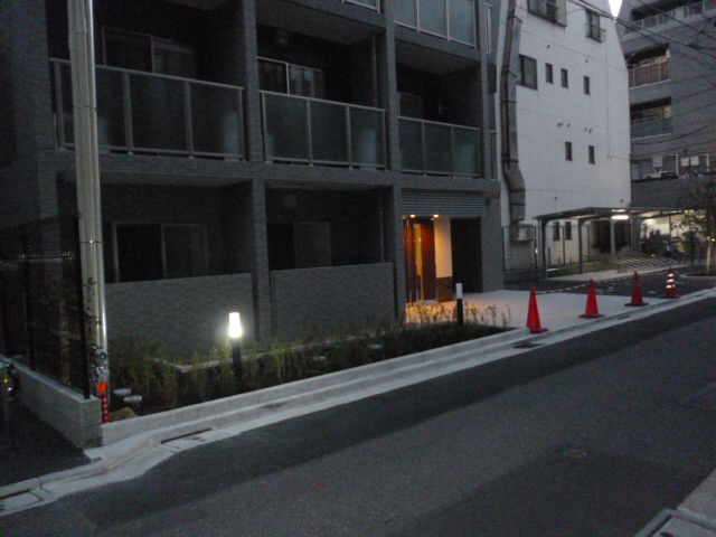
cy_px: 268
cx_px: 358
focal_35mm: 28
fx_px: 579
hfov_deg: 63.4
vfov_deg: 49.7
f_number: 3.1
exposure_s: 1/60
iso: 1000
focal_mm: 5
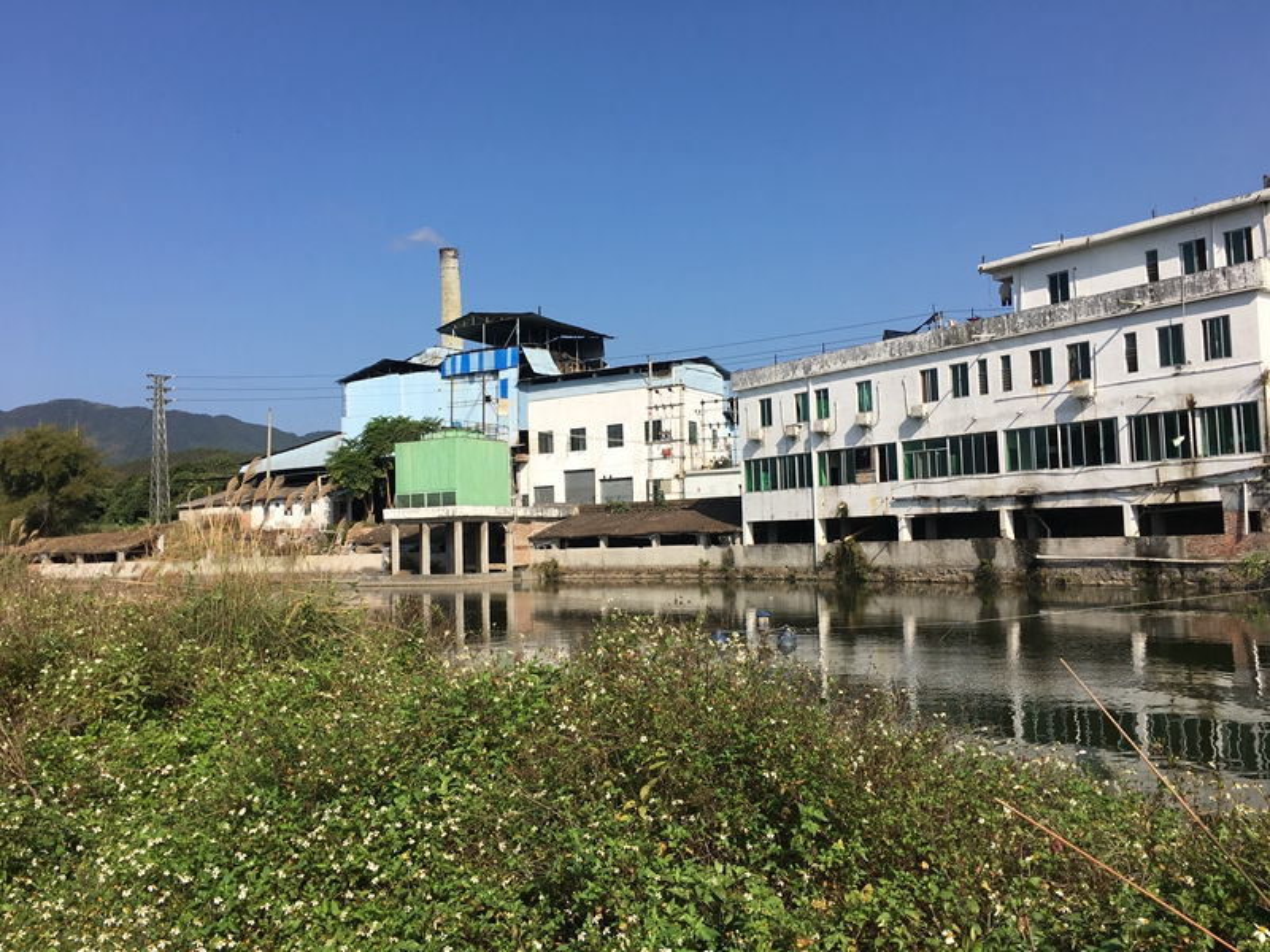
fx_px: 1064
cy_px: 476
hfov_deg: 61.7
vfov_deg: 48.2
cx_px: 635
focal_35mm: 29
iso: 25
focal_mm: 4.15
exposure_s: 1/2198
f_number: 2.2
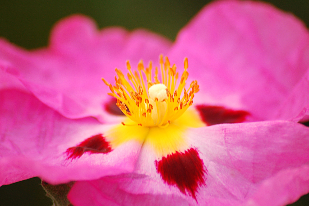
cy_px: 103
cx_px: 154
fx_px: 3859
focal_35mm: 450
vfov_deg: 3.0
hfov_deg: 4.6
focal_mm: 300
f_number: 5.6
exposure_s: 1/200
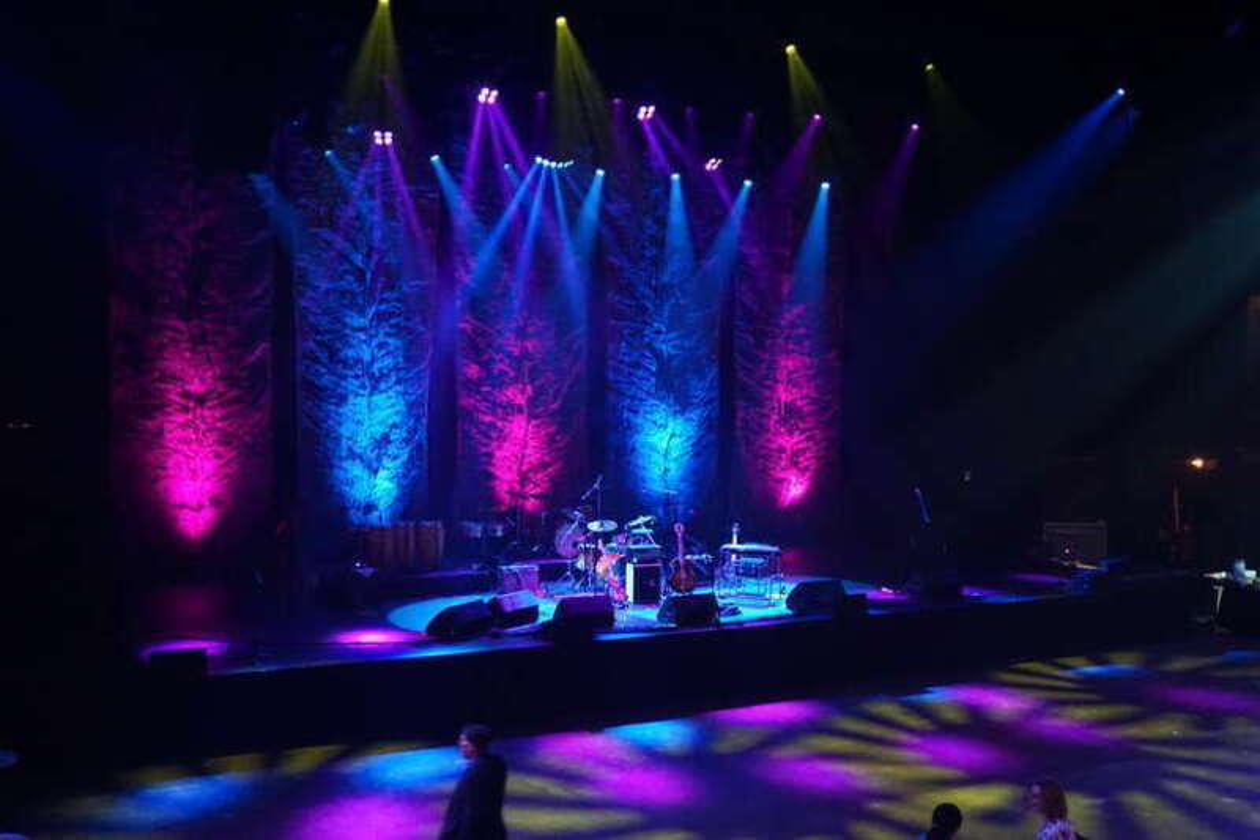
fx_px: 1312
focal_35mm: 38
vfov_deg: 35.5
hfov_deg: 51.3
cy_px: 420
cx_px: 630
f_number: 4.5
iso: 3200
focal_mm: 25
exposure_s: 1/25
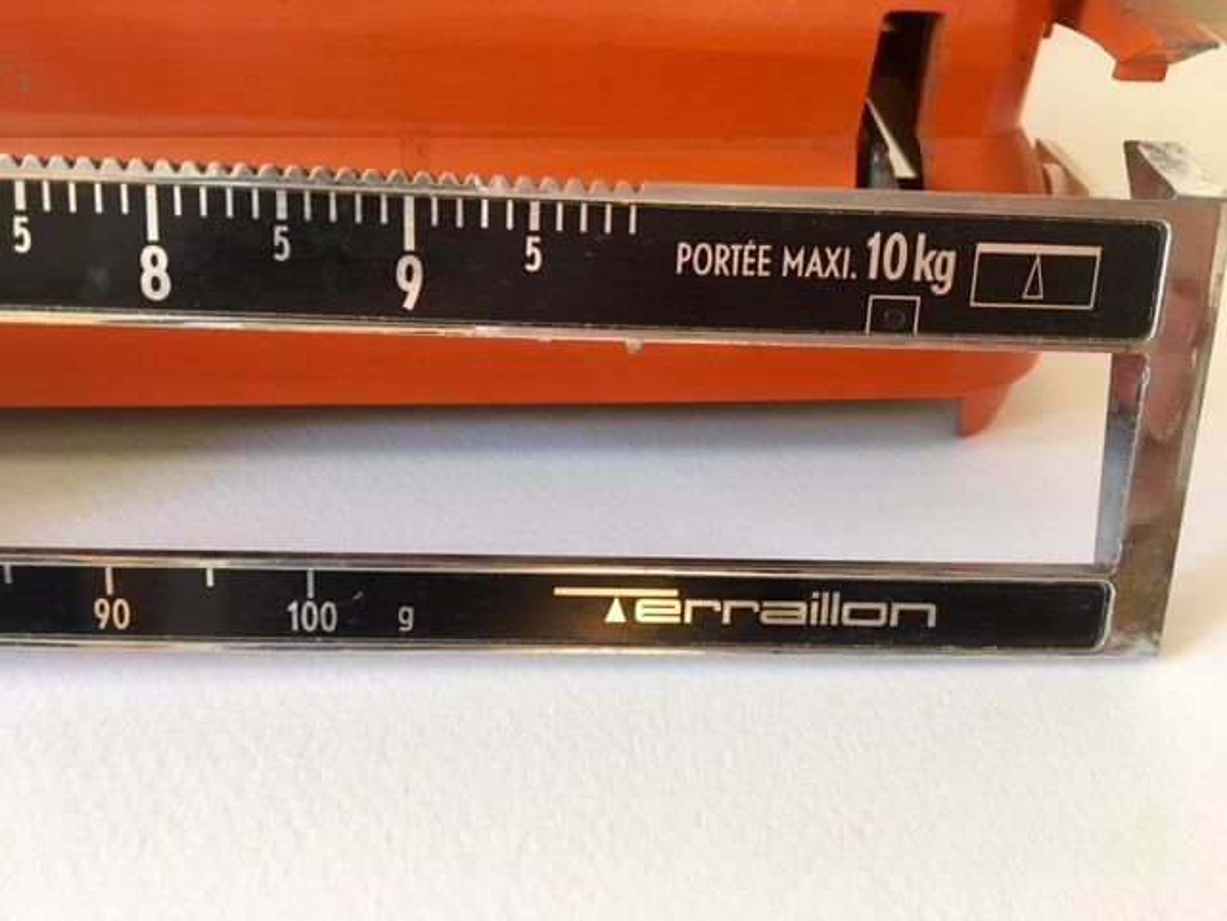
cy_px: 460
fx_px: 1028
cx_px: 614
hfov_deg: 61.7
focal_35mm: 29
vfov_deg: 48.2
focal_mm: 4.15
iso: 160
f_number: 2.2
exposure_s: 1/33
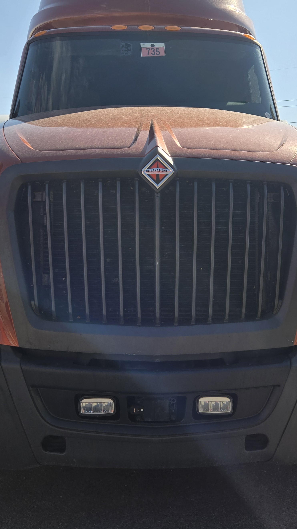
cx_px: 151
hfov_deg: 31.2
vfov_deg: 52.6
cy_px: 231
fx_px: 532
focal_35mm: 38
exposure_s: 1/1559
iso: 25
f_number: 1.8
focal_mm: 5.4
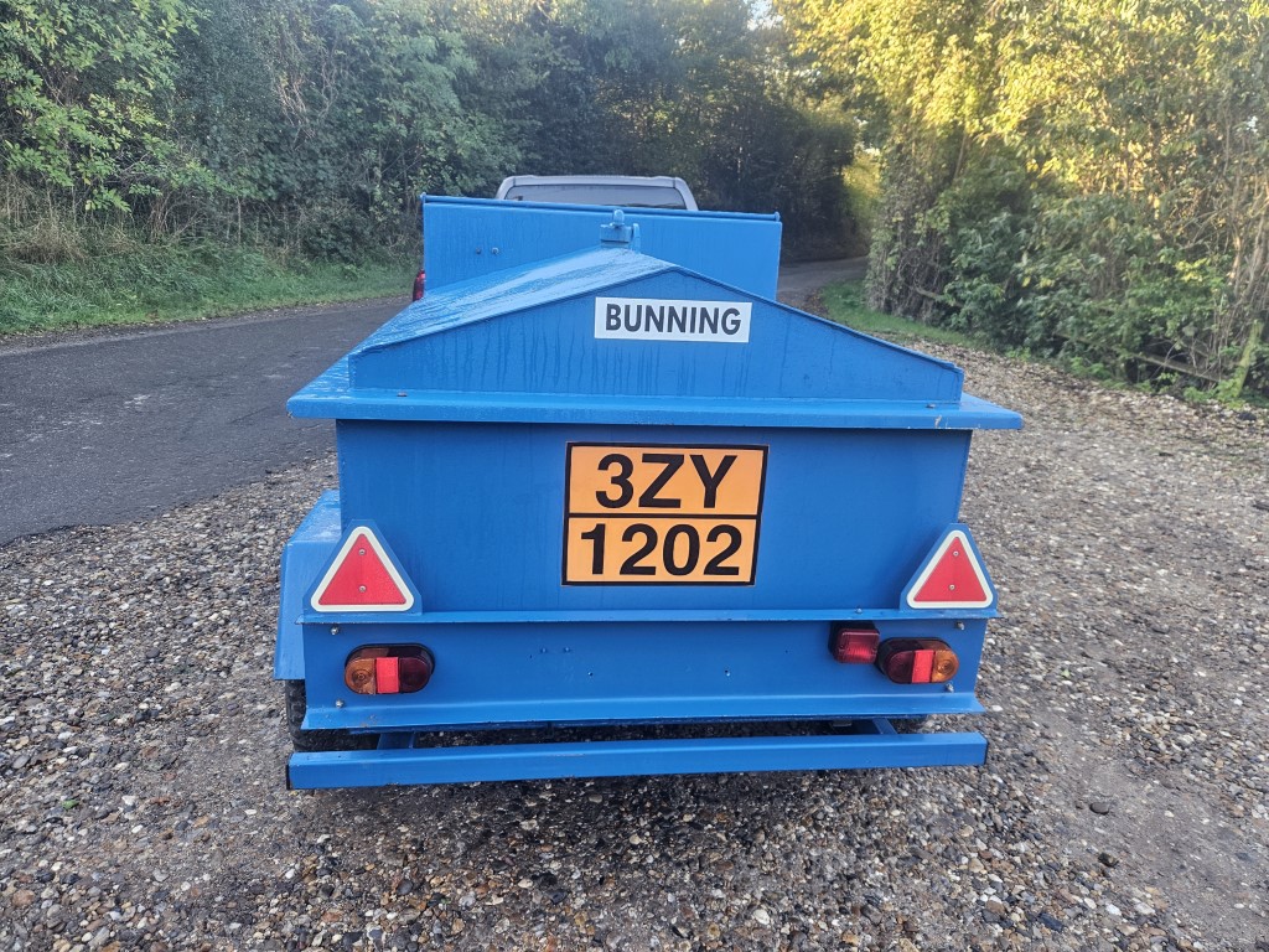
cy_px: 476
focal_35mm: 23
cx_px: 634
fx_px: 843
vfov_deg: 58.9
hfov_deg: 73.9
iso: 125
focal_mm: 5.4
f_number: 1.8
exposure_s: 1/180
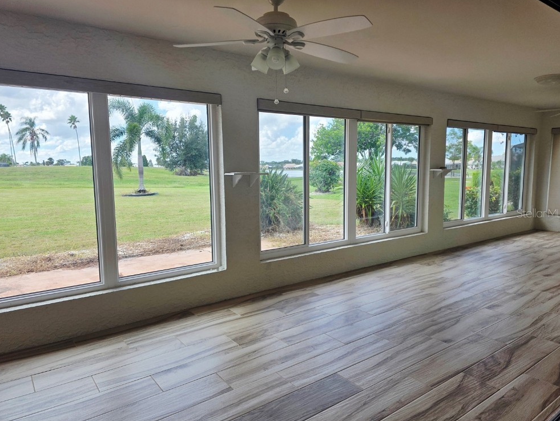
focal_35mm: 24
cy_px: 213
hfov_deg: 71.6
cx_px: 278
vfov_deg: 56.8
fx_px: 388
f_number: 1.7
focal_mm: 6.3
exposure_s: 1/2000
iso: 80
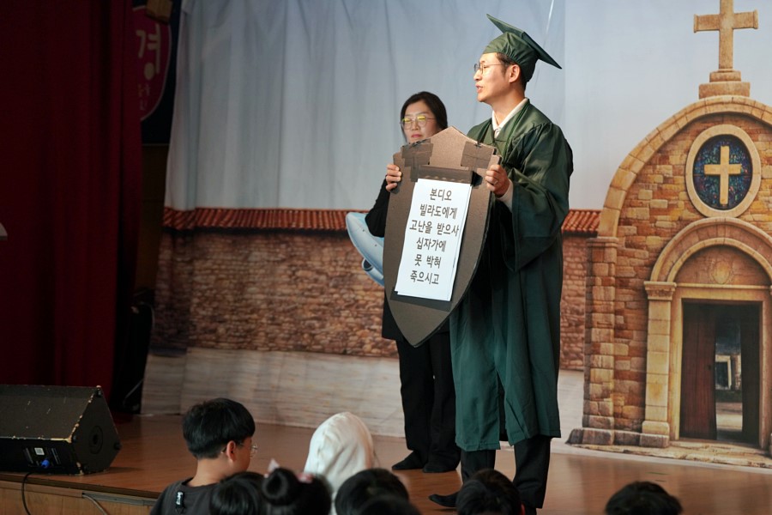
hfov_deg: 16.7
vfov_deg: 11.1
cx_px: 386
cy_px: 258
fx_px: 2637
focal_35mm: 123
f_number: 4
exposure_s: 1/160
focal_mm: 123
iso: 1600
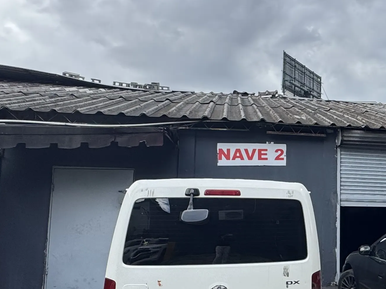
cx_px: 382
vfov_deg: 33.6
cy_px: 162
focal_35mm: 43
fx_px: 480
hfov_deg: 39.0
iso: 50
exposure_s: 1/687
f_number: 2.2
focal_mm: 2.22
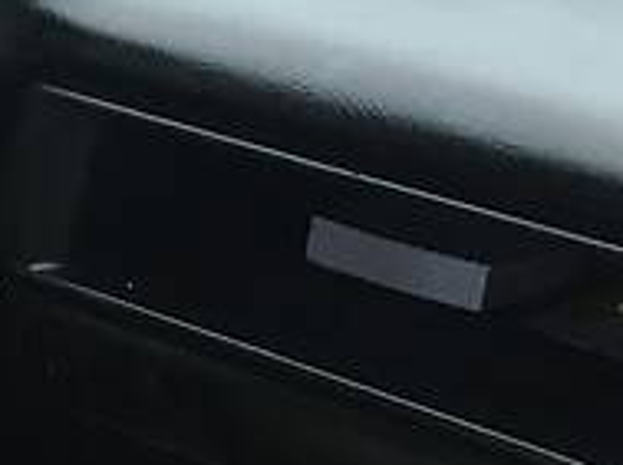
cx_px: -590
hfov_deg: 13.8
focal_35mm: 123
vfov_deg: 11.5
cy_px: 712
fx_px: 2209
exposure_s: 1/33
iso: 80
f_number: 2.2
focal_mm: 4.2
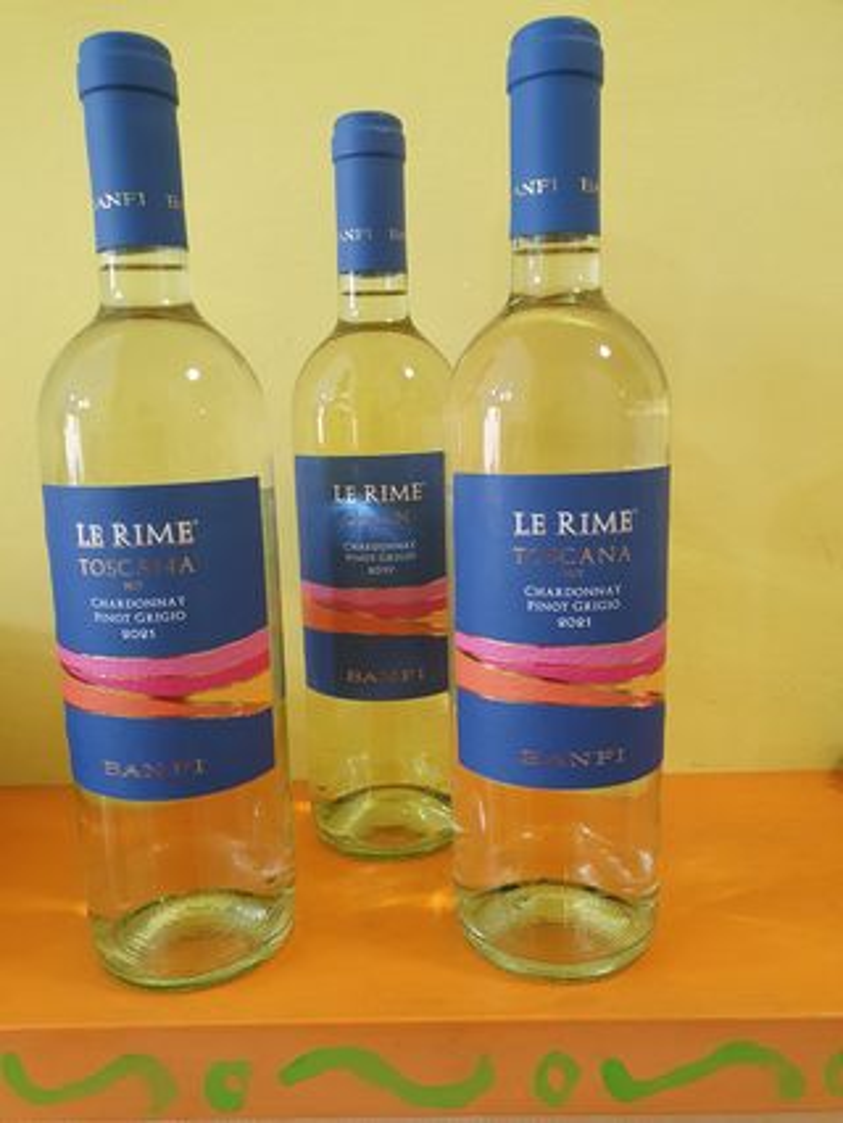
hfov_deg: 53.1
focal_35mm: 26
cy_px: 562
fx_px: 843
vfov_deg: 67.3
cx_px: 422
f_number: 2.4
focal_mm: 4.32
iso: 250
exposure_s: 1/50
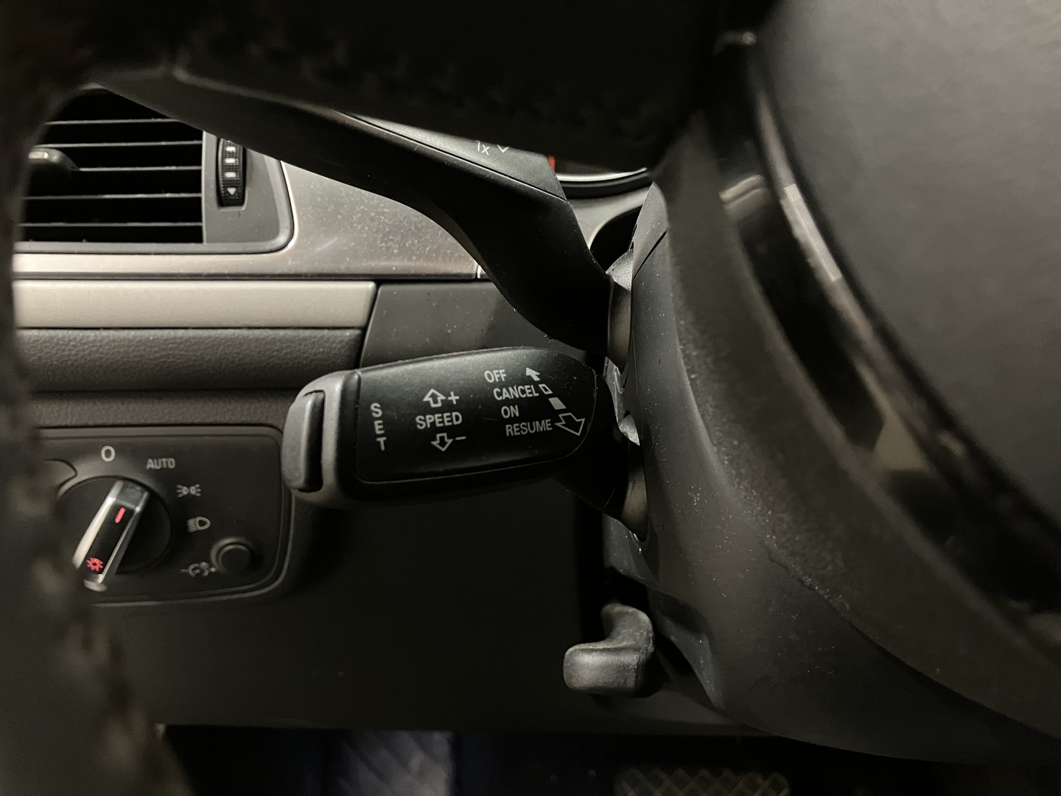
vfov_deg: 49.7
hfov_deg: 63.4
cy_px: 398
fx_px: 858
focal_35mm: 28
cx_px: 530
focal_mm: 3.99
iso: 800
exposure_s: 1/15
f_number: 1.8
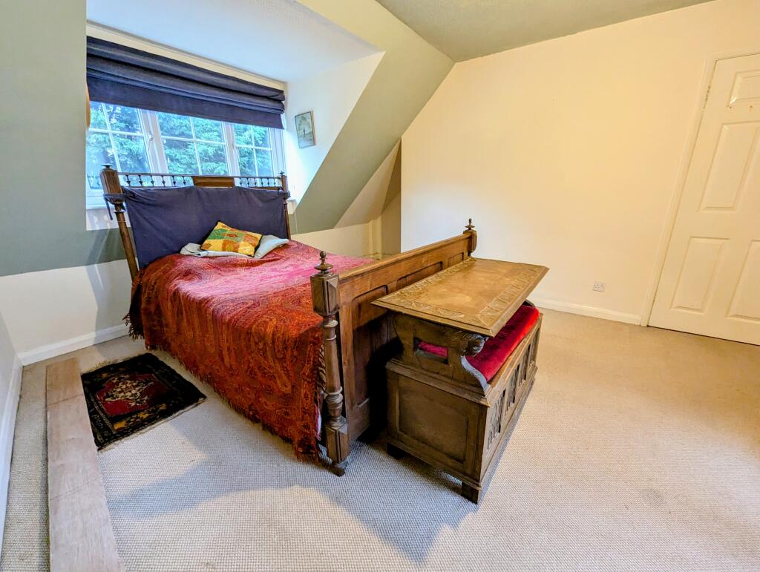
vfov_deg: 90.1
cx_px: 380
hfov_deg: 106.1
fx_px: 286
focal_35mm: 13
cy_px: 286
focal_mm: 1.95
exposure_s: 1/25
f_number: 2.2
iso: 308
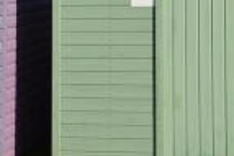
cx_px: 200
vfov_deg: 13.1
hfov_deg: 20.1
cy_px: -55
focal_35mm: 100
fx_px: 649
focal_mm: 20
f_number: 10
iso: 100
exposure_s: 1/200
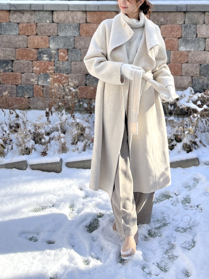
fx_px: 209
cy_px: 140
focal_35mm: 26
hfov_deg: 53.1
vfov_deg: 67.3
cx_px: 104
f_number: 1.6
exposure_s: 1/816
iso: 50
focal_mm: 5.1
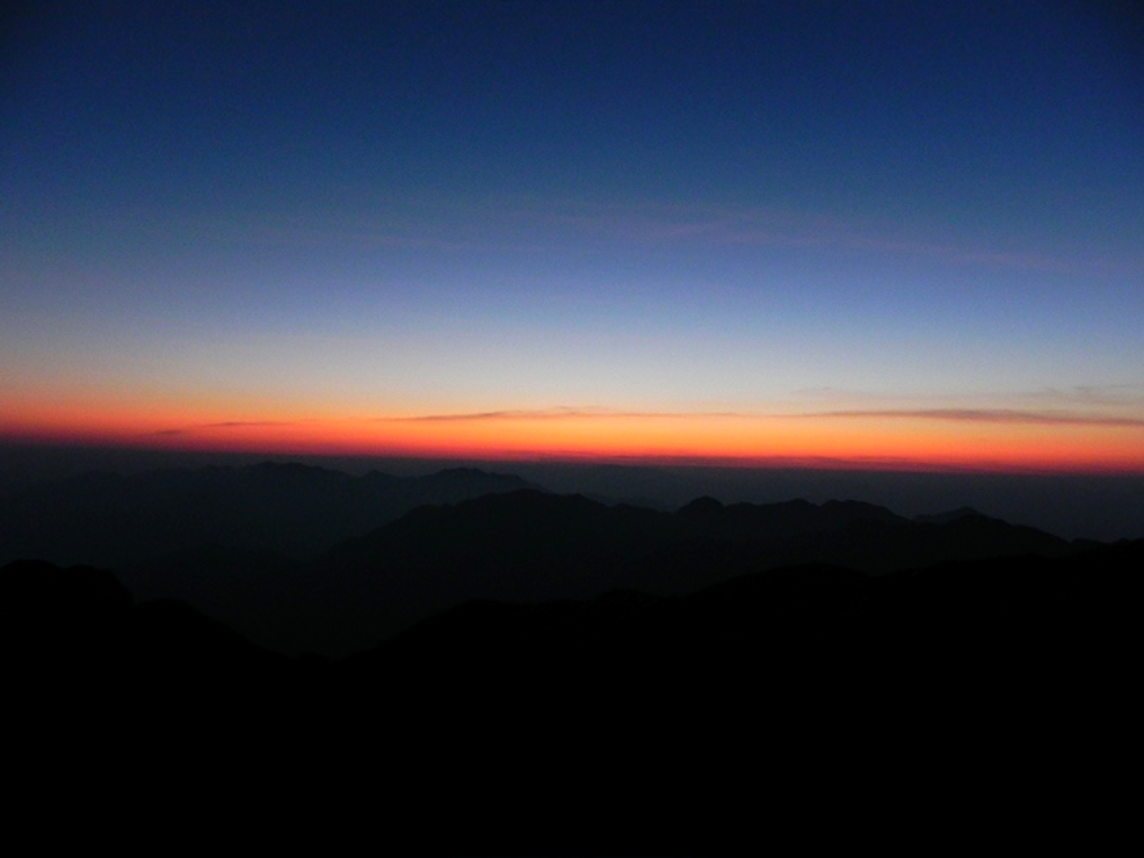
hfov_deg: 67.3
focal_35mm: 26
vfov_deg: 53.1
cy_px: 429
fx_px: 859
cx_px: 572
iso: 426
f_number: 2.8
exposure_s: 1/8
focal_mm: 4.6
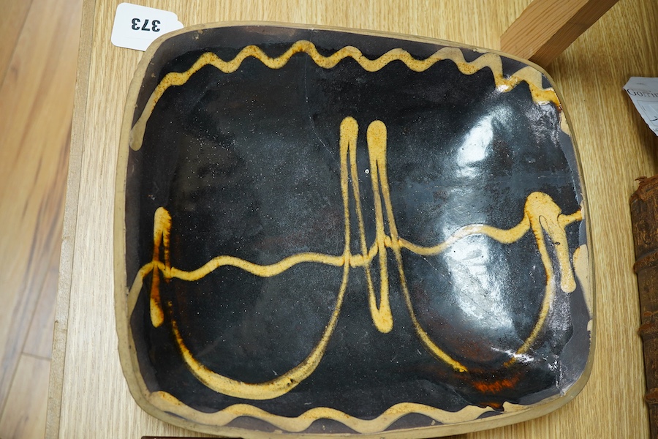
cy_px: 220
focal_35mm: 45
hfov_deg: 43.6
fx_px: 822
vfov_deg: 29.9
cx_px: 329
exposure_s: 1/125
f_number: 7.1
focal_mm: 30
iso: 1250
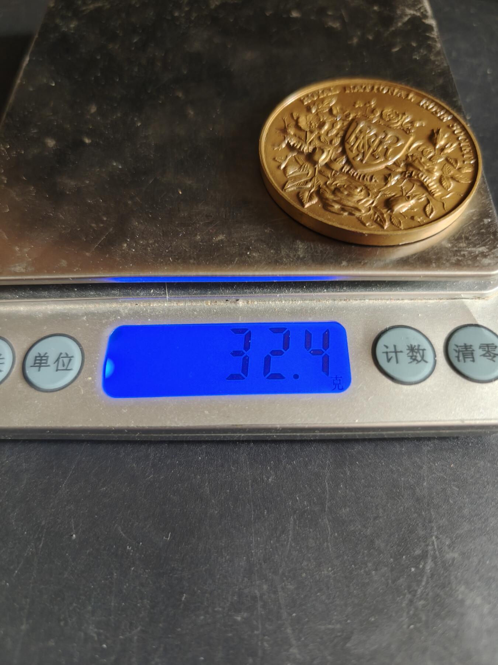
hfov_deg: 58.9
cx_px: 249
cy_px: 332
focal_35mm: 23
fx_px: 441
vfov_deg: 73.9
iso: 800
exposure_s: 1/100
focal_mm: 6.06
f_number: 1.6
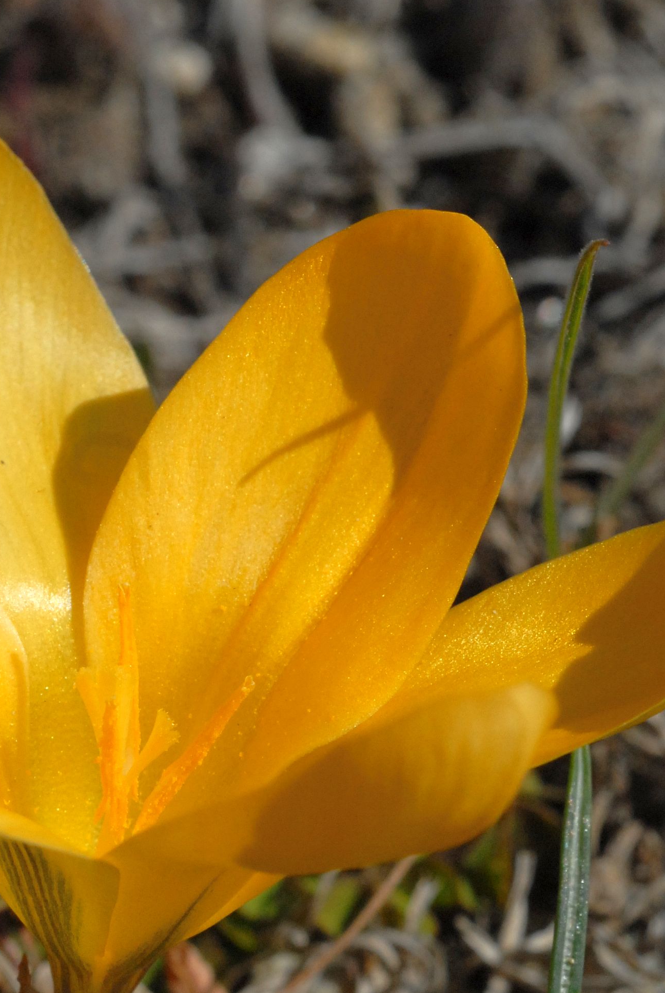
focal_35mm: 180
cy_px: 718
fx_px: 4973
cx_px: 124
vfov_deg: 11.4
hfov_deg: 7.6
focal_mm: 60
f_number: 14
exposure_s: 1/1000
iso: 400
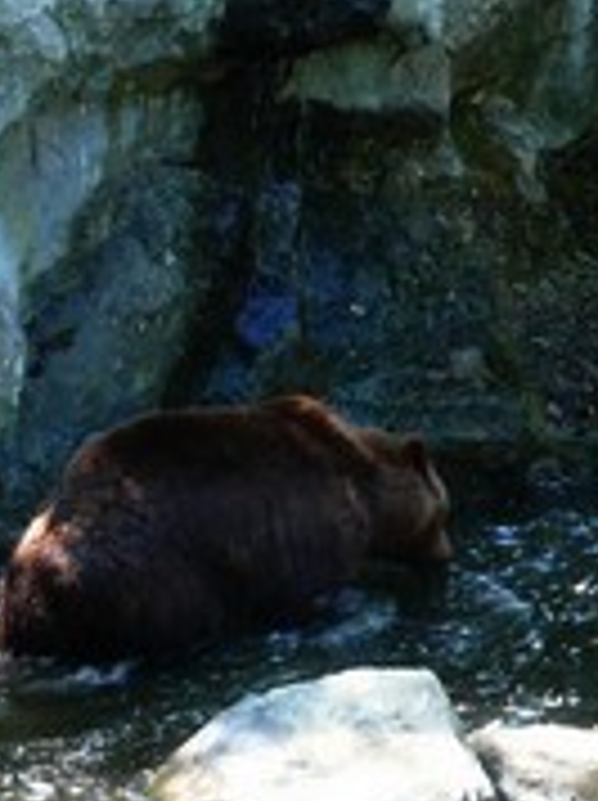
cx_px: 762
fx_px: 2978
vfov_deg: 15.2
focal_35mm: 129
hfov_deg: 11.2
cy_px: 164
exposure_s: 1/50
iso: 100
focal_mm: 7.4
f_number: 2.8
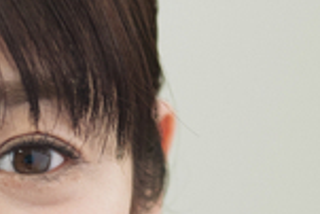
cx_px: -227
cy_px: 778
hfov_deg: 2.5
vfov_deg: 1.6
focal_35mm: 832
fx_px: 7403
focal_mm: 105
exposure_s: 1/200
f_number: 2
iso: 320
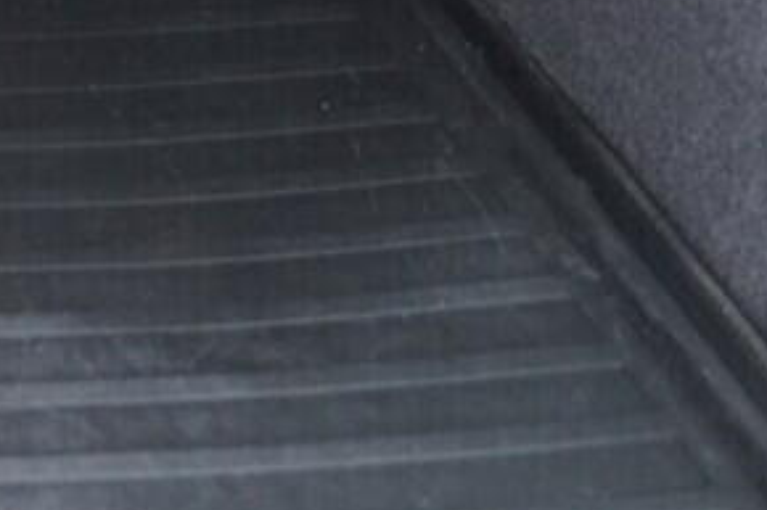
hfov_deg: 10.5
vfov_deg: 7.6
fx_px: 3811
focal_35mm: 179
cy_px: 0
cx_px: -783
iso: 1600
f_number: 2.8
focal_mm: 24
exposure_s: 1/40
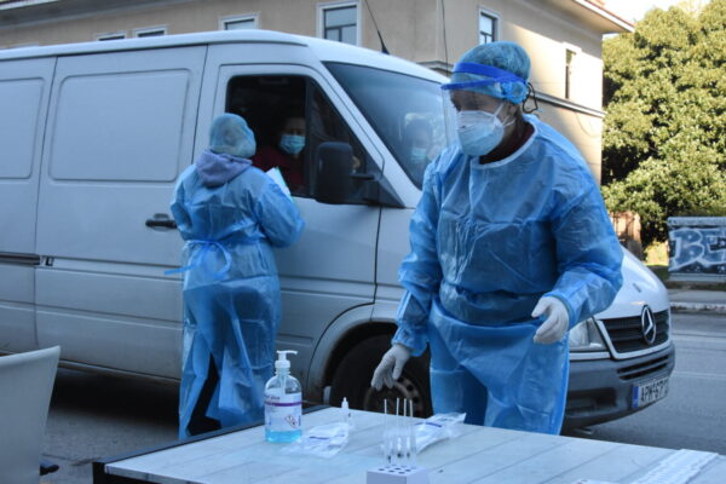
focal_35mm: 42
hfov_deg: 46.4
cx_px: 363
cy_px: 242
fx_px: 847
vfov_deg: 31.9
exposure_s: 1/800
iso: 3200
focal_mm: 28
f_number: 9
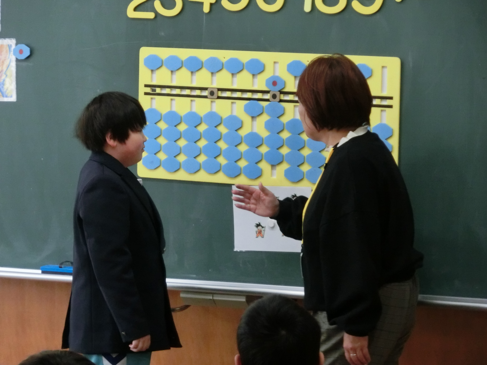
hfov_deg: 11.9
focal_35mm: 166
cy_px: 182
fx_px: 2335
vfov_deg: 8.9
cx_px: 244
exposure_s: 1/100
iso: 800
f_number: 5.8
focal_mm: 29.39
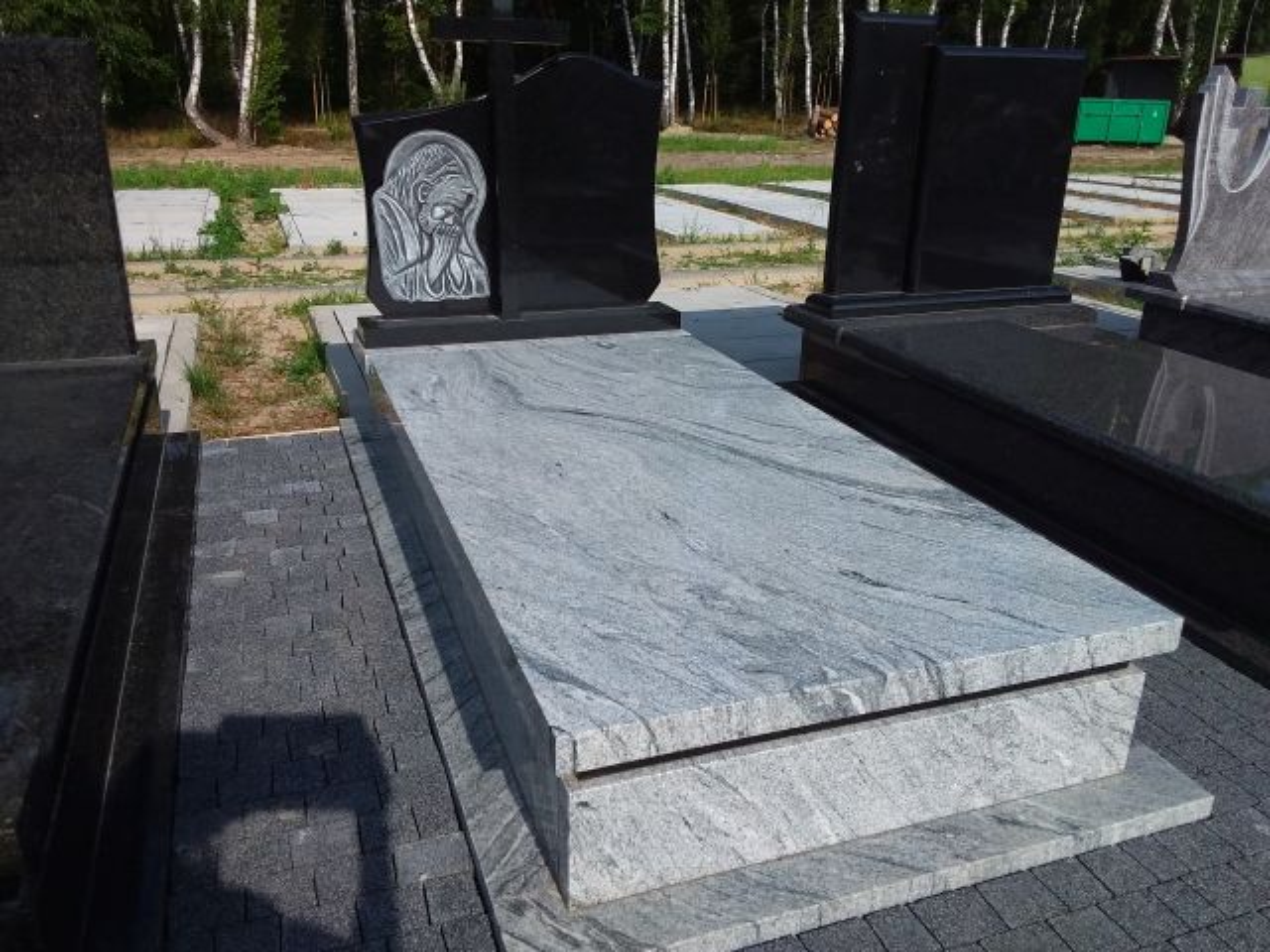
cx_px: 635
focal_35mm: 28
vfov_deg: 49.7
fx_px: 1027
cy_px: 476
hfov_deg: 63.4
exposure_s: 1/2486
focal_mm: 2.91
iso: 40
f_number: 1.9
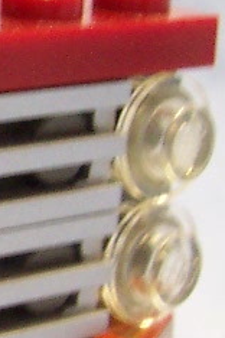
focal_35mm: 197
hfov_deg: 6.6
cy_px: 170
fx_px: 1847
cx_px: -314
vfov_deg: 10.4
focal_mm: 5.6
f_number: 2.8
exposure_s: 1/10
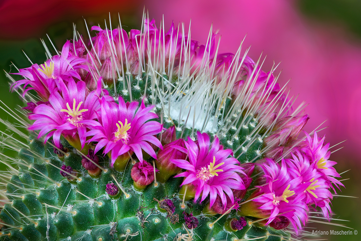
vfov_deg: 12.7
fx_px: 1083
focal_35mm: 108
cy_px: 119
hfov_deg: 18.9
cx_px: 183
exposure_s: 1/160
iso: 100
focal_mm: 105
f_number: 5.6
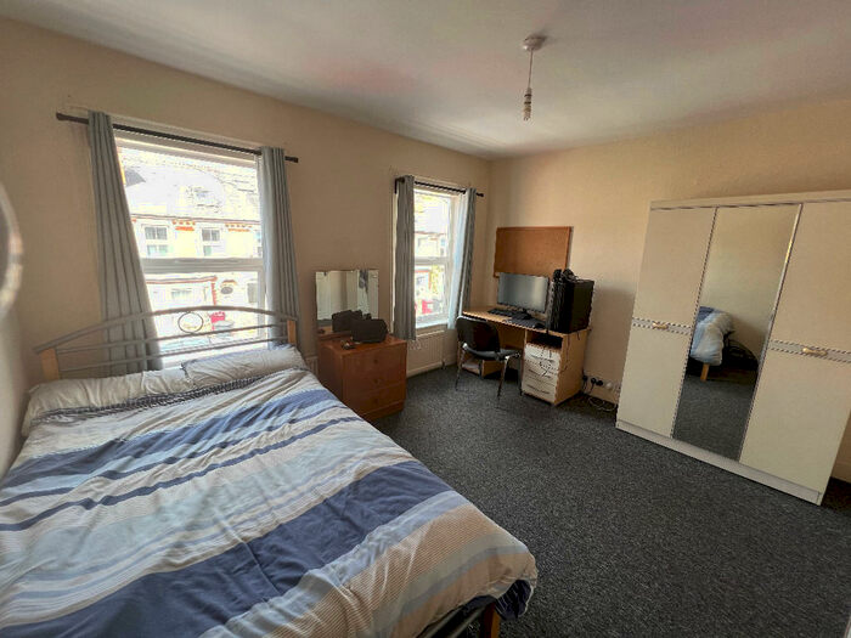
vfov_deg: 89.9
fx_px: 320
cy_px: 319
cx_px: 426
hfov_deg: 106.2
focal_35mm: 13
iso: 64
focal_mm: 1.57
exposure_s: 1/99
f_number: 1.8
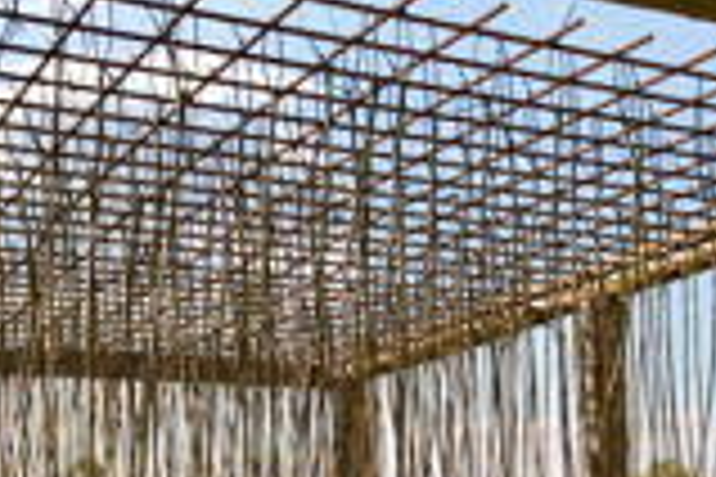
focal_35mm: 68
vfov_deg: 19.6
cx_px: 567
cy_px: 450
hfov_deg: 29.0
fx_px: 1352
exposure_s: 1/250
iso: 100
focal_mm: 18
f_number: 8
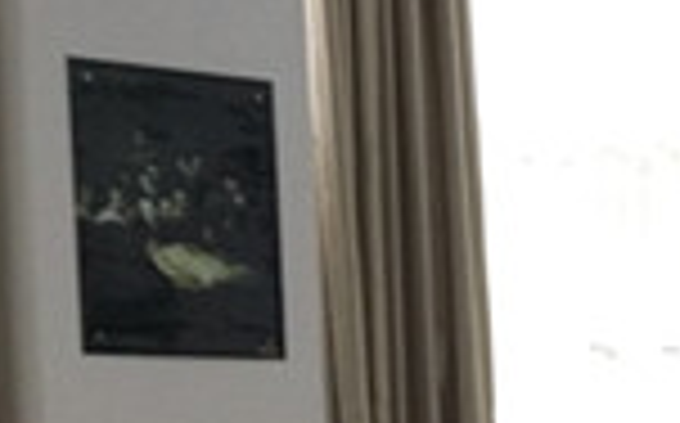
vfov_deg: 12.3
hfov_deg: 17.5
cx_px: 1148
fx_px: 1870
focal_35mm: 101
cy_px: 639
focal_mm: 4.12
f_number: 2
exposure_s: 1/50
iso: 292
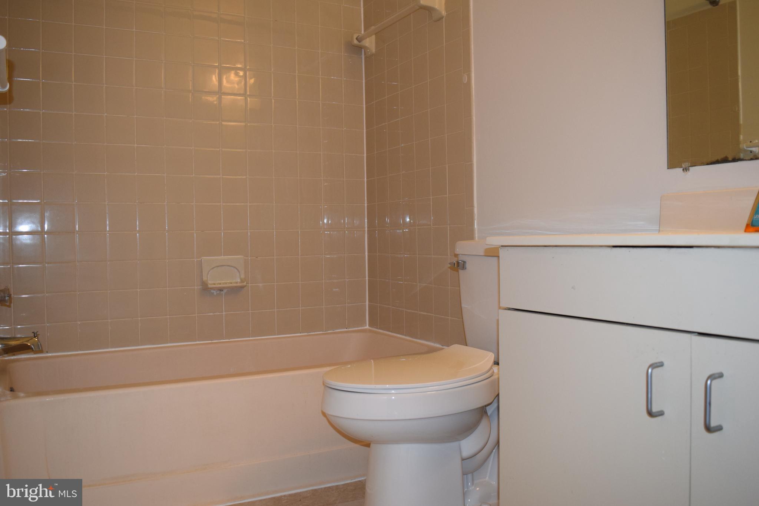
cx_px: 380
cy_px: 253
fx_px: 696
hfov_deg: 57.2
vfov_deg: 40.0
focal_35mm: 33
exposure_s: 1/80
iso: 800
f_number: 4.5
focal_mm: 22
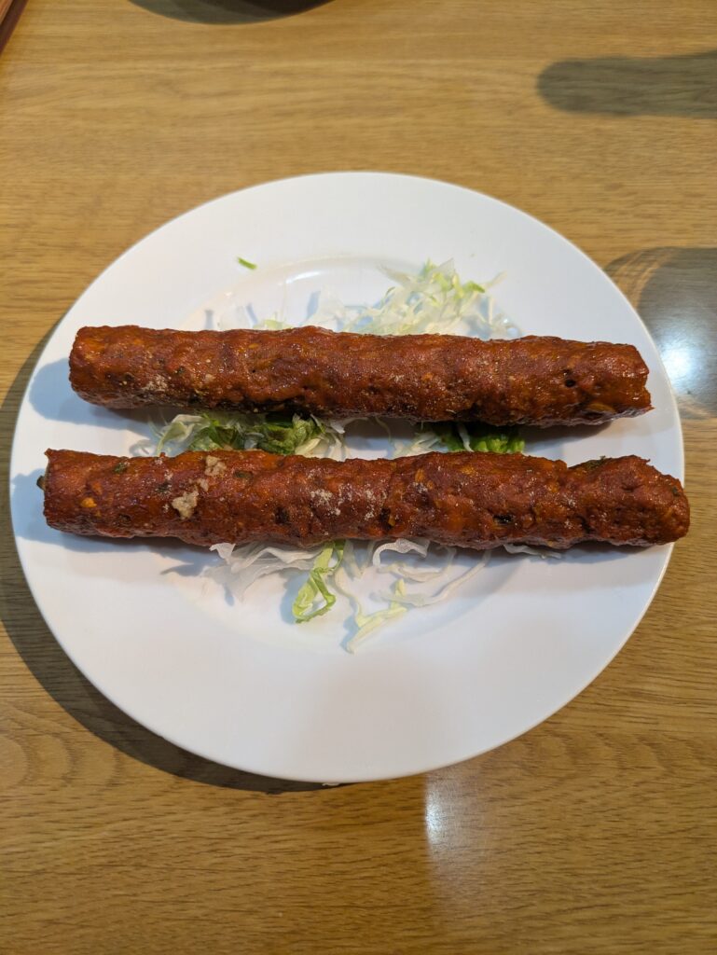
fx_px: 690
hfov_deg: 54.9
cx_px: 358
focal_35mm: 25
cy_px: 478
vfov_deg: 69.4
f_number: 1.89
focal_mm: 5.43
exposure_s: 1/50
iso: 227
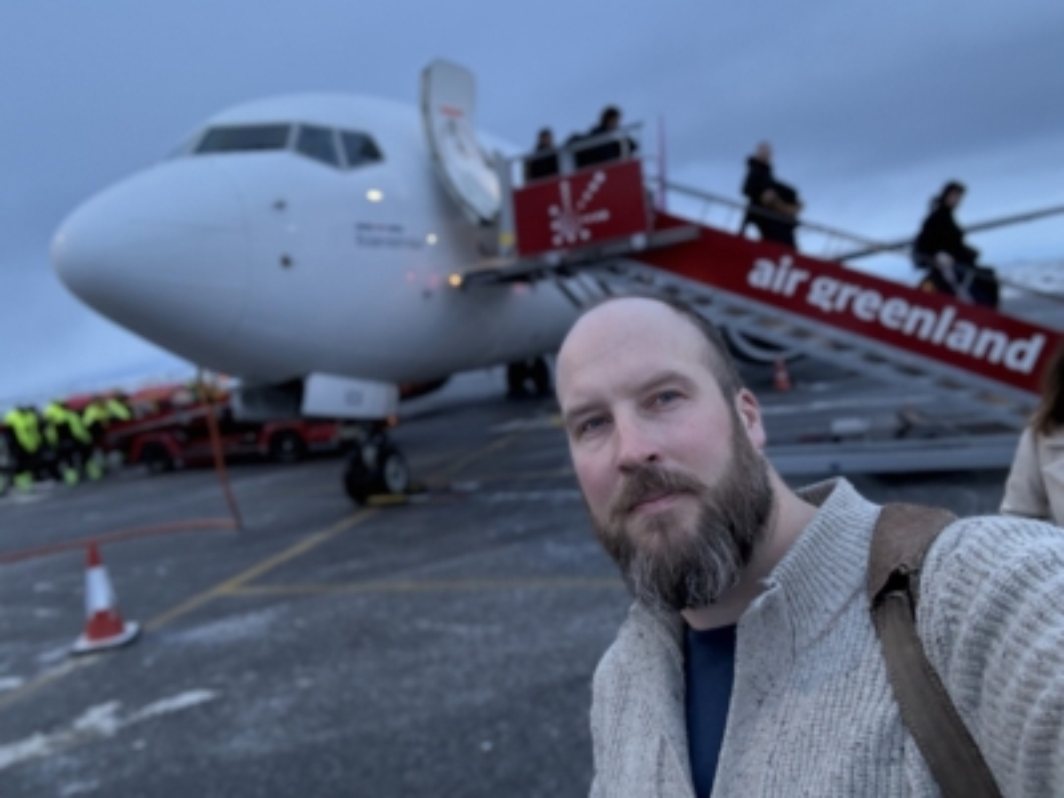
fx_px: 707
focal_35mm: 23
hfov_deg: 73.9
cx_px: 532
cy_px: 399
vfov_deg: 58.9
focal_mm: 2.69
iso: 160
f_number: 1.9
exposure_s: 1/60
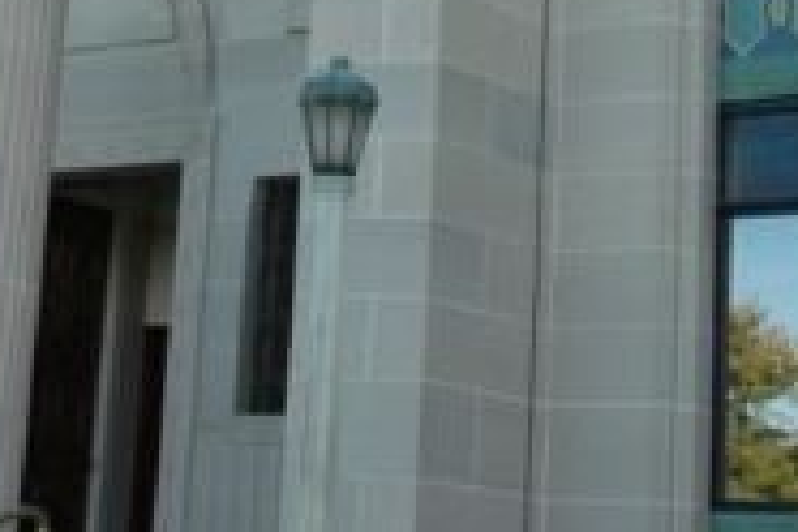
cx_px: 146
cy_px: -247
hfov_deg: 18.9
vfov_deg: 12.2
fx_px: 2372
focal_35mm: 107
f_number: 3.5
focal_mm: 18
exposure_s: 1/1000
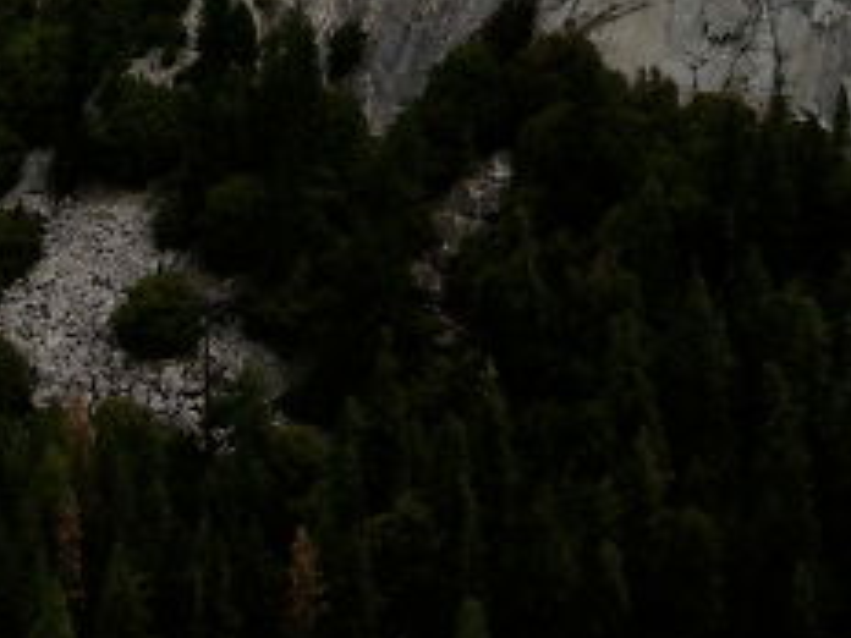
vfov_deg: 10.4
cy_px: -535
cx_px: 998
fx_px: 3270
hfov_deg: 14.4
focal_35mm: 133
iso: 50
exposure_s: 1/1042
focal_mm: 4.28
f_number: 2.4
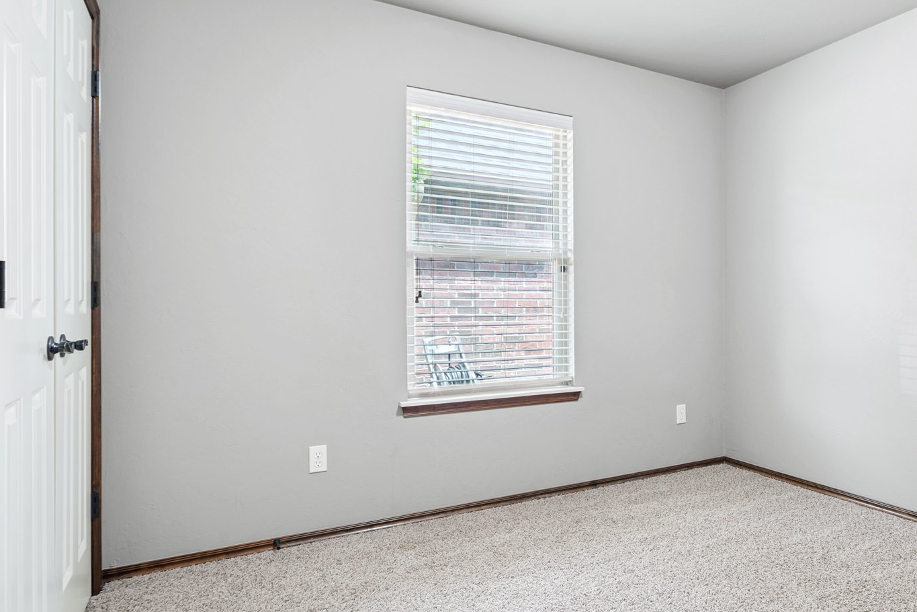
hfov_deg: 71.0
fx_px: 611
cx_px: 631
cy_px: 307
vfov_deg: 53.2
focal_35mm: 24
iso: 200
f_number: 7.1
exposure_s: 1/10
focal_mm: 16
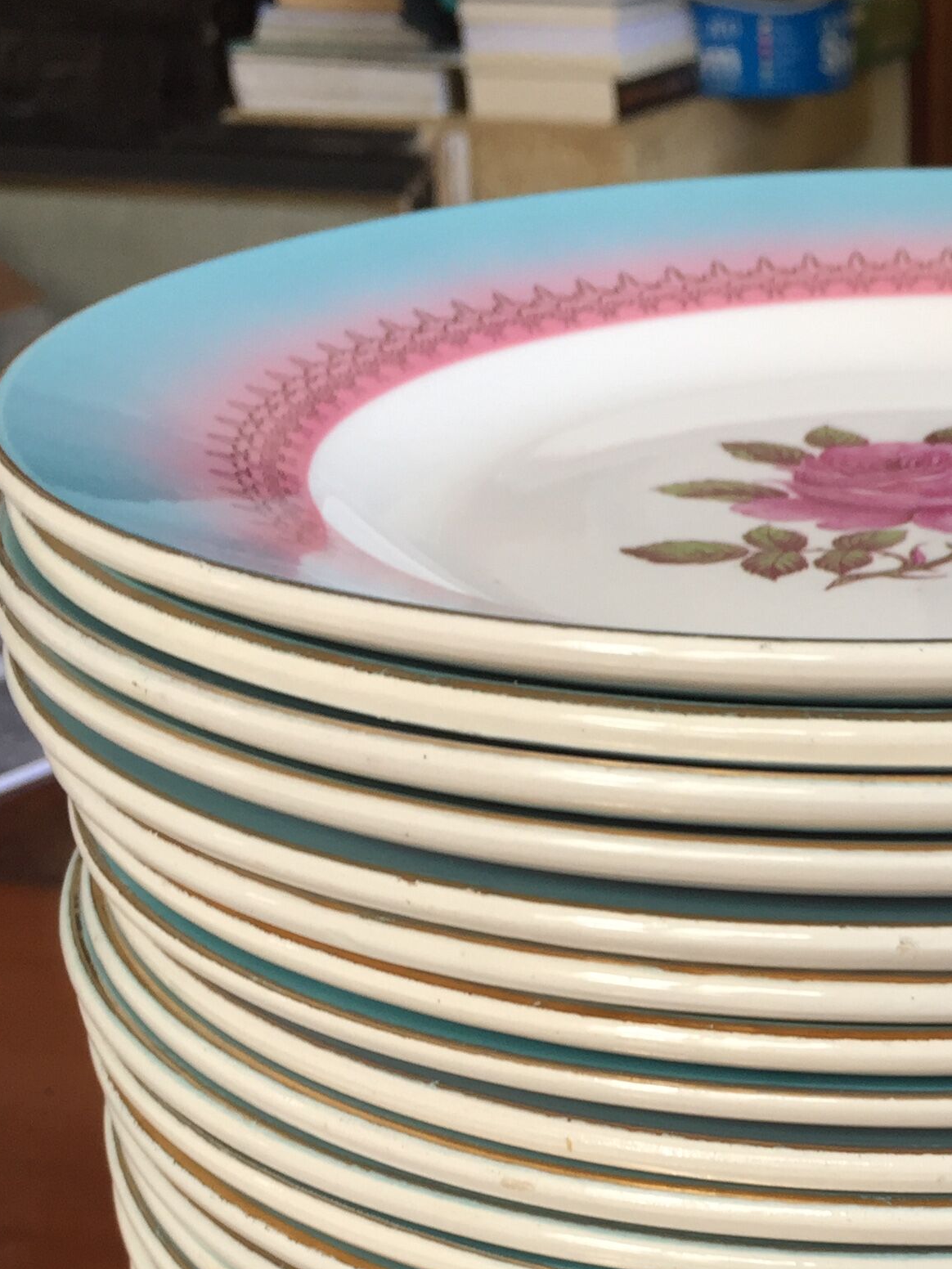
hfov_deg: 23.1
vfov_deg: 30.4
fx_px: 2237
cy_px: 1132
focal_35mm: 61
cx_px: 937
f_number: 2.2
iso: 32
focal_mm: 4.15
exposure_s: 1/50
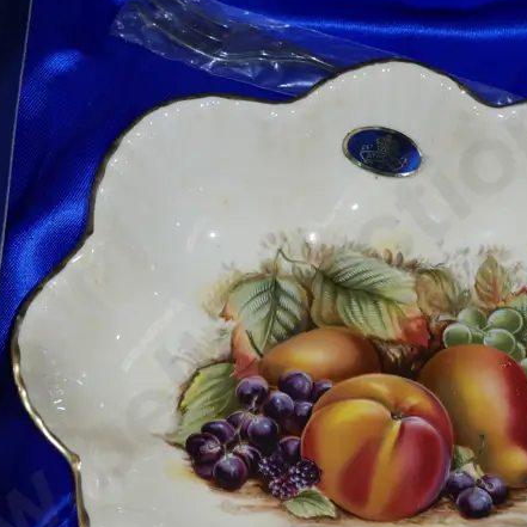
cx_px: 344
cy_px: 273
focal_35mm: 78
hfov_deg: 22.1
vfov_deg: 22.2
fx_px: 1343
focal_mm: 19
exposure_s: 1/60
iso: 200
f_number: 4.1
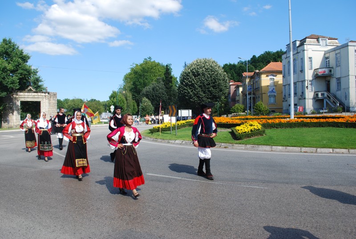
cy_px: 120
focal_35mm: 27
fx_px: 268
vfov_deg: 48.1
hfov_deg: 67.3
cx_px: 178
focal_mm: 18
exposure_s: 1/200
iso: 100
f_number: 7.1
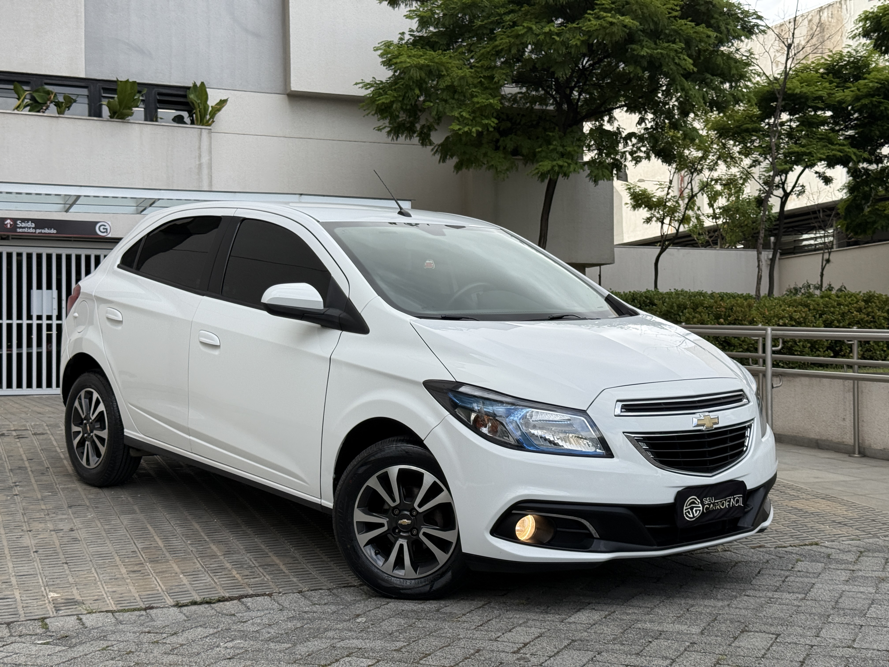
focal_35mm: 48
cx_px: 444
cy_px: 334
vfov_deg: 30.3
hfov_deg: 39.7
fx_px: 1233
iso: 64
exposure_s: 1/1543
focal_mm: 6.76
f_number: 1.78
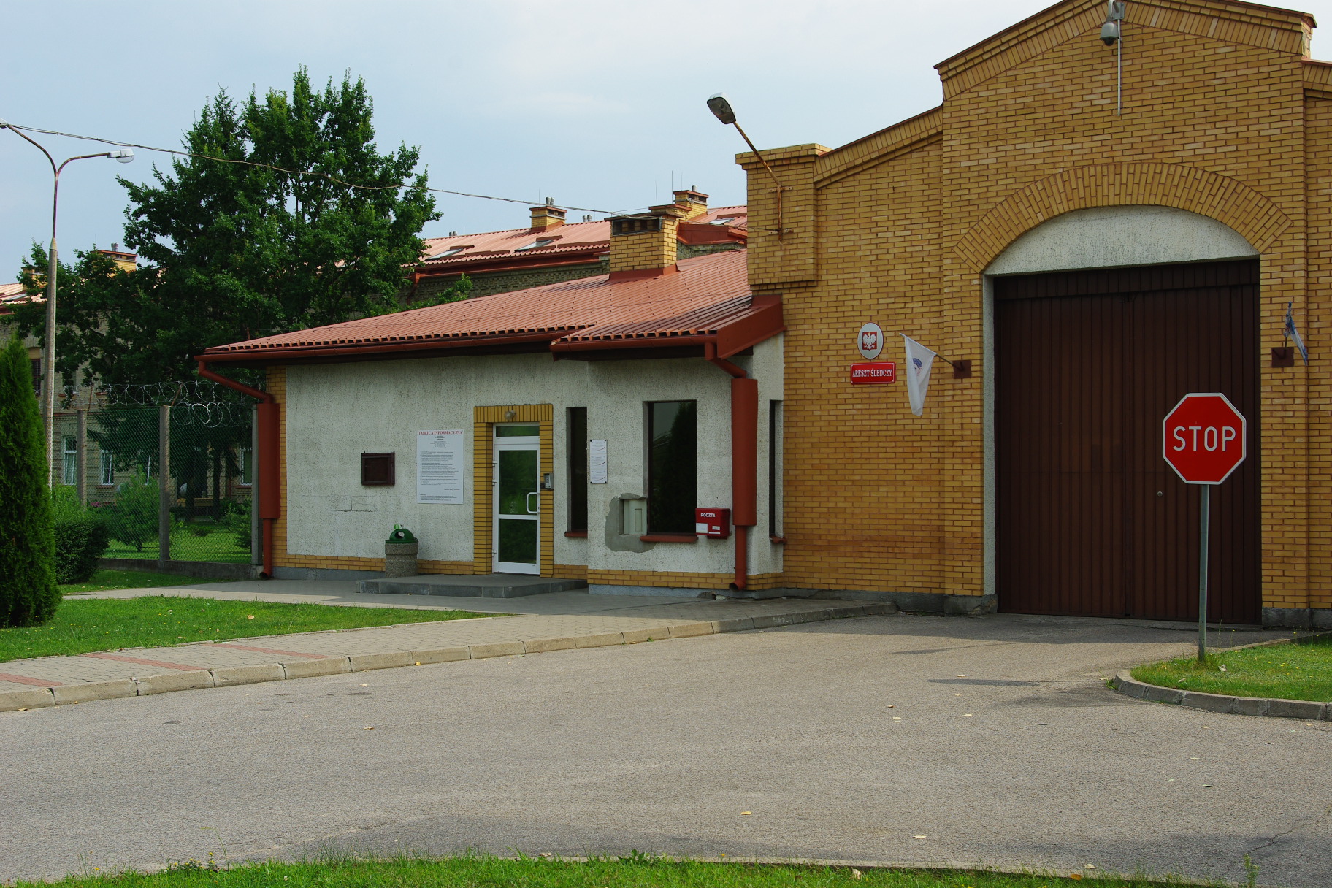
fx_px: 1702
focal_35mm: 46
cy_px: 444
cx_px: 666
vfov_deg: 29.2
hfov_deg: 42.7
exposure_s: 1/180
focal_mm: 31
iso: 100
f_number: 8
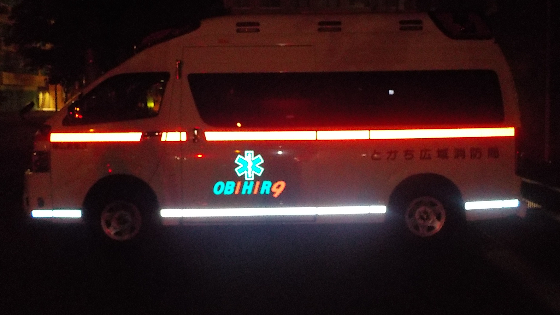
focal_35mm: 33
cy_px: 138
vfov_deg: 35.6
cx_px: 281
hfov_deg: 59.5
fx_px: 490
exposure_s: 1/4
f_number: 3.3
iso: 800
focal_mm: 4.1
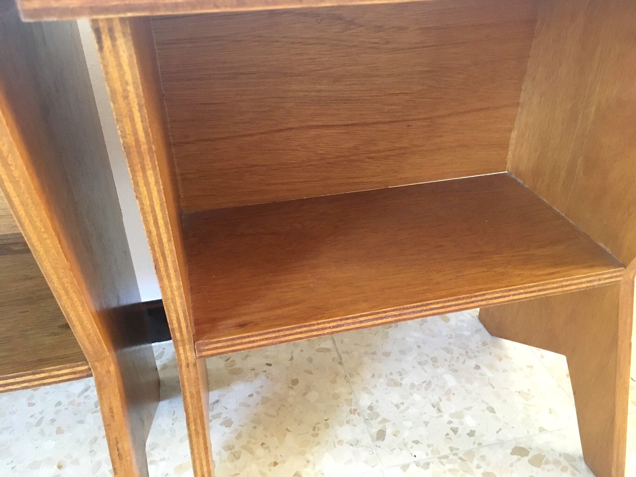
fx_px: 533
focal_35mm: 29
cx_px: 318
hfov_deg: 61.7
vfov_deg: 48.2
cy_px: 238
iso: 250
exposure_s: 1/15
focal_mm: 4.15
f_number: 2.2
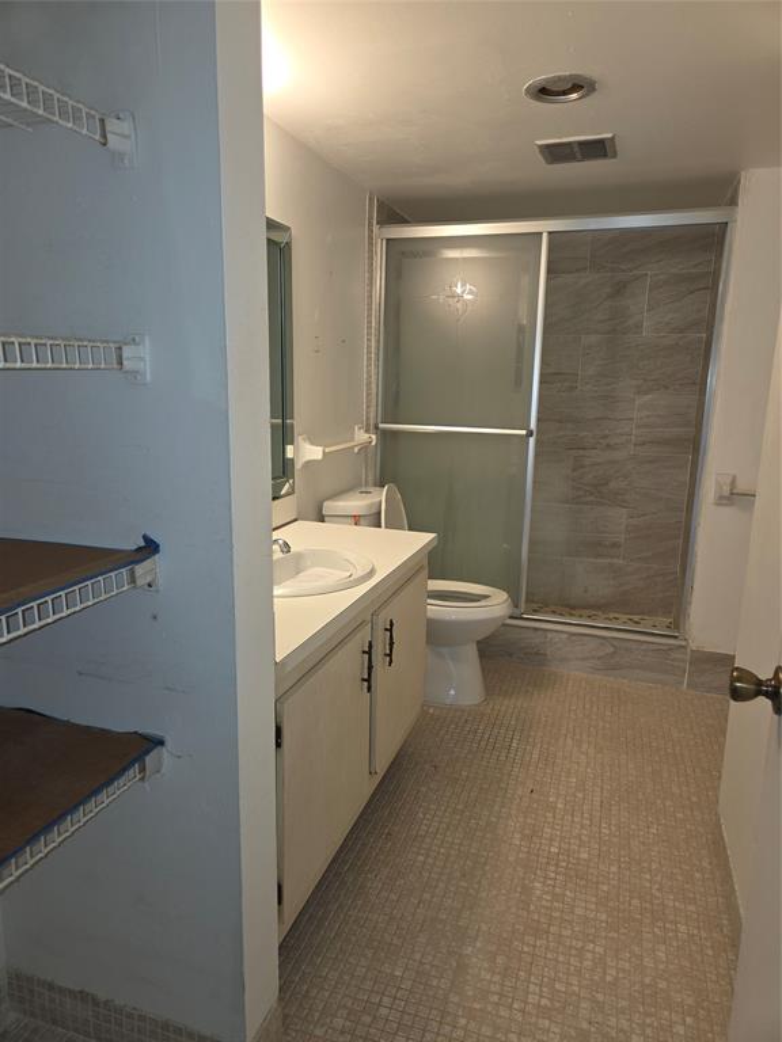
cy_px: 521
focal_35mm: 23
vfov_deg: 73.9
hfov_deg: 58.9
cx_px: 391
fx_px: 693
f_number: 1.8
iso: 80
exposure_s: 1/60
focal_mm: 5.4
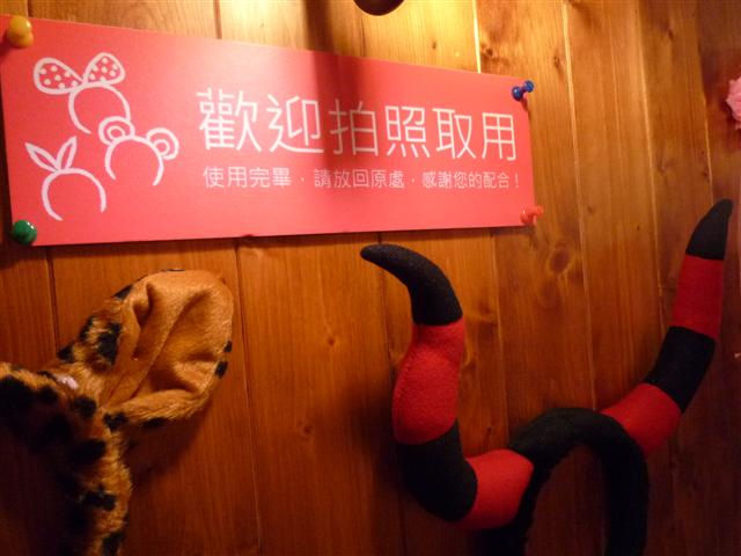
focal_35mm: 25
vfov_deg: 54.9
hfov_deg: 69.4
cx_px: 370
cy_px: 278
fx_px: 535
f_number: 2.8
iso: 400
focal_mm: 4.4
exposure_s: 1/30
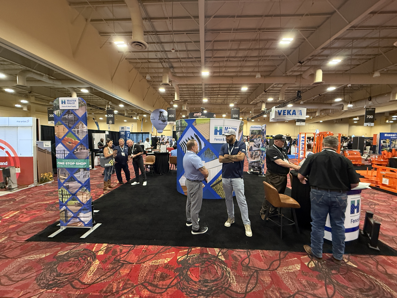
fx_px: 161
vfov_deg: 85.7
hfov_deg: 102.1
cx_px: 198
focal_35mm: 14
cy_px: 149
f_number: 2.2
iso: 500
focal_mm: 2.22
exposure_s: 1/60
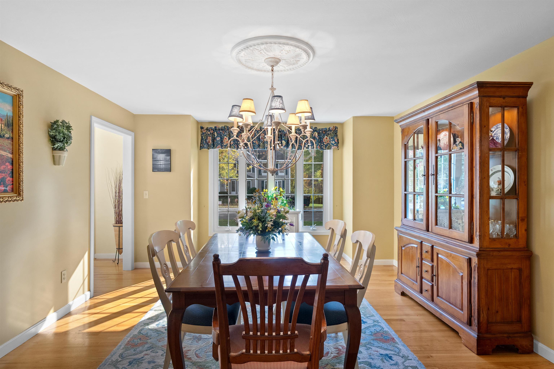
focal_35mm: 20
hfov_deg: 84.0
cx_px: 277
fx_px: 308
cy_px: 184
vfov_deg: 61.9
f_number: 8
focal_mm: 20
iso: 320
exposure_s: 1/2.5
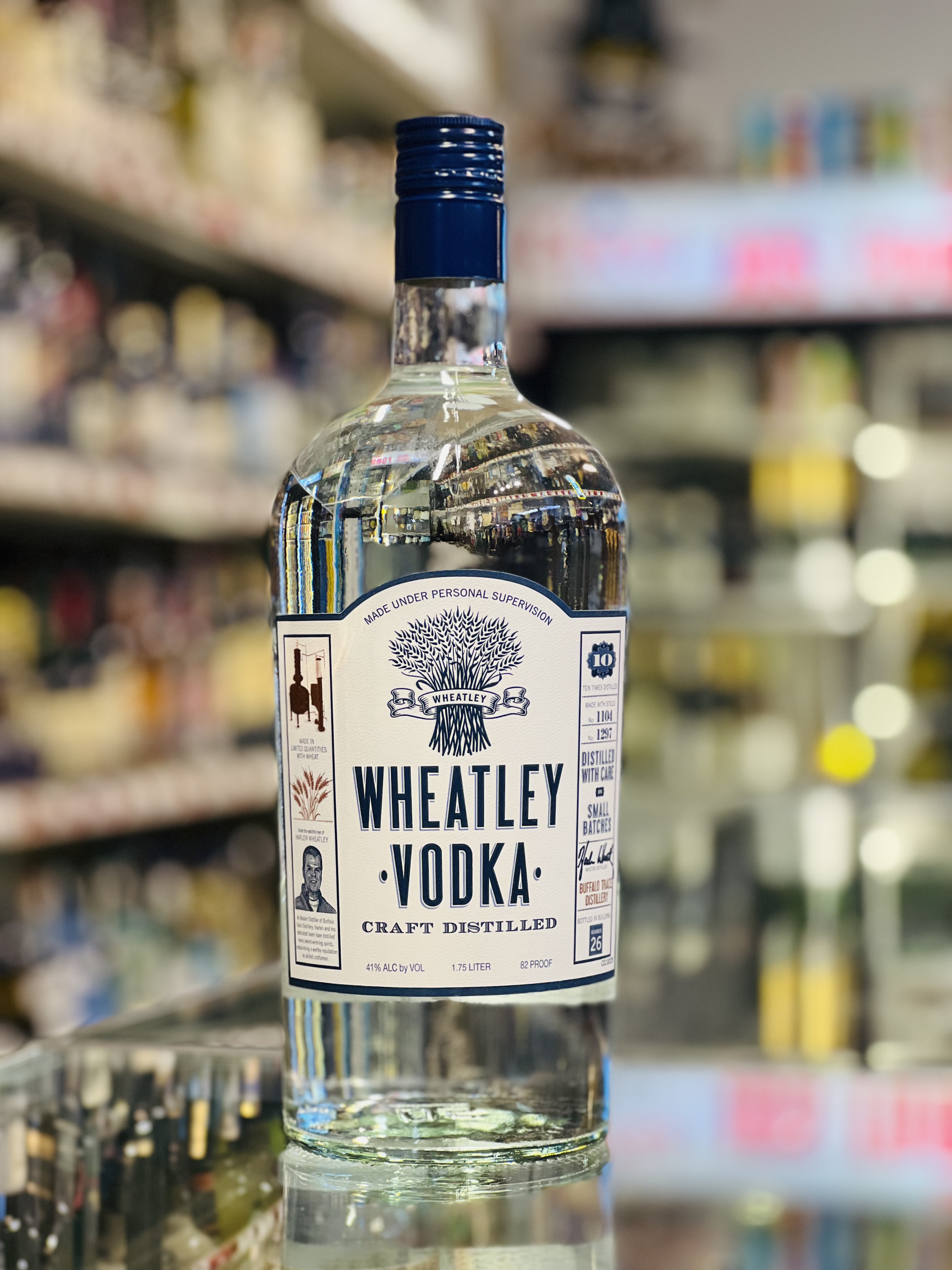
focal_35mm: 77
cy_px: 635
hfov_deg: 19.1
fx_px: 2824
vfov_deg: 25.3
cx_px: 476
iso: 125
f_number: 2.8
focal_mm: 9
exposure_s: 1/40
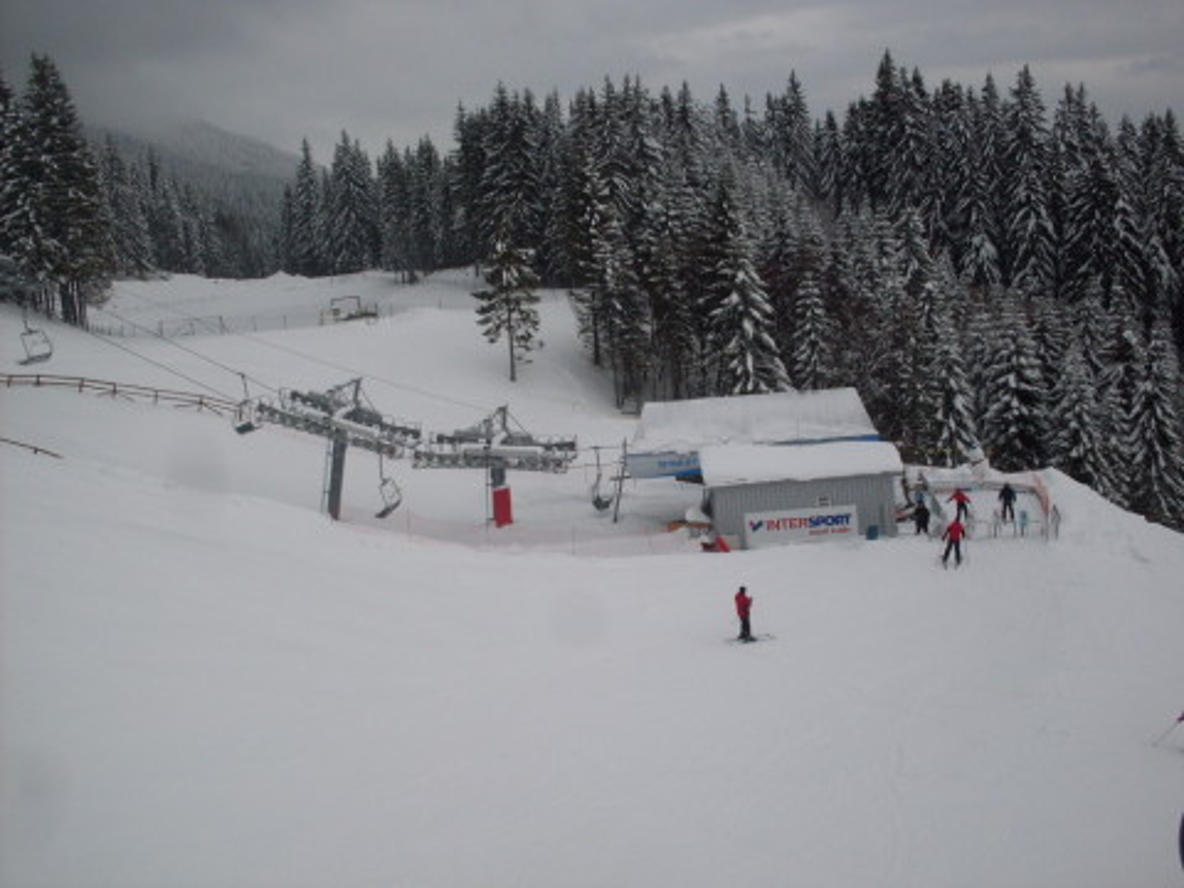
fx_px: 1300
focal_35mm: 38
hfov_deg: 49.0
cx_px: 592
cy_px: 444
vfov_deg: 37.7
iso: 80
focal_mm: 6.3
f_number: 8.4
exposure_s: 1/180
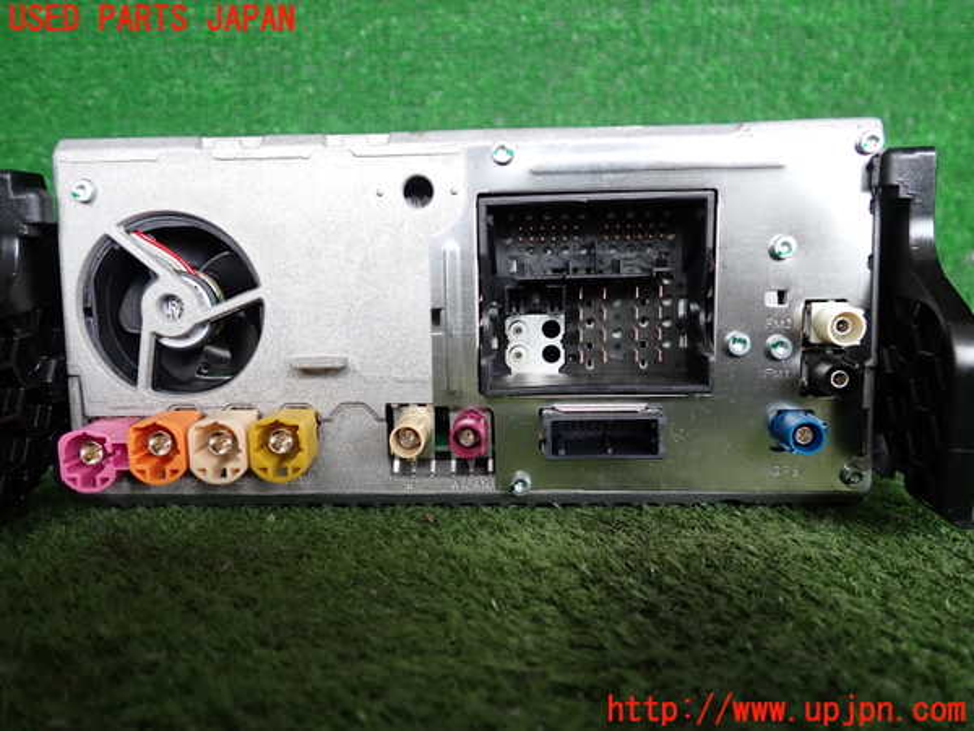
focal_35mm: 28
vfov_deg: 49.7
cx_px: 487
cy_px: 366
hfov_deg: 63.4
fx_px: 788
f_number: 2.2
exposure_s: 1/60
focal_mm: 5.05
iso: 125
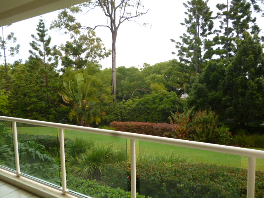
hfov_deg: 63.4
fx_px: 214
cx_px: 132
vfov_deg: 49.7
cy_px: 99
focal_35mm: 28
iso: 100
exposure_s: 1/100
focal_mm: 5
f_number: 3.1
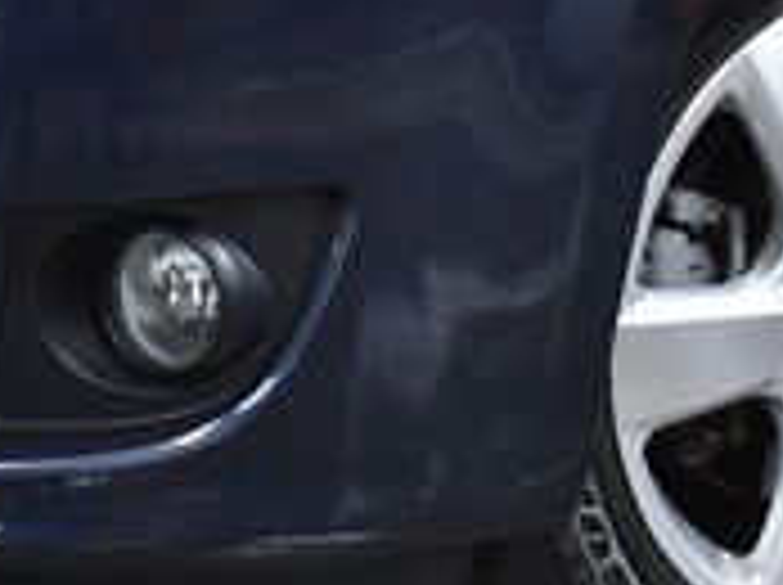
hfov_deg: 8.2
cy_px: -133
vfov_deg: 6.1
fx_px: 5444
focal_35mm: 241
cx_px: -68
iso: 1250
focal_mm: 34
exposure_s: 1/125
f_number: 4.5
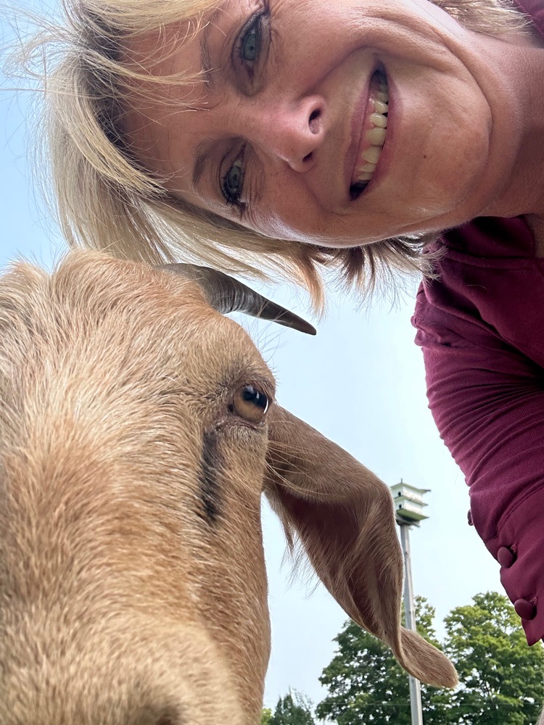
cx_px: 272
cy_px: 362
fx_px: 629
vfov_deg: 60.0
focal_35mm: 30
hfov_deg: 46.8
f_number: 1.9
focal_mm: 2.69
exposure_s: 1/288
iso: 25
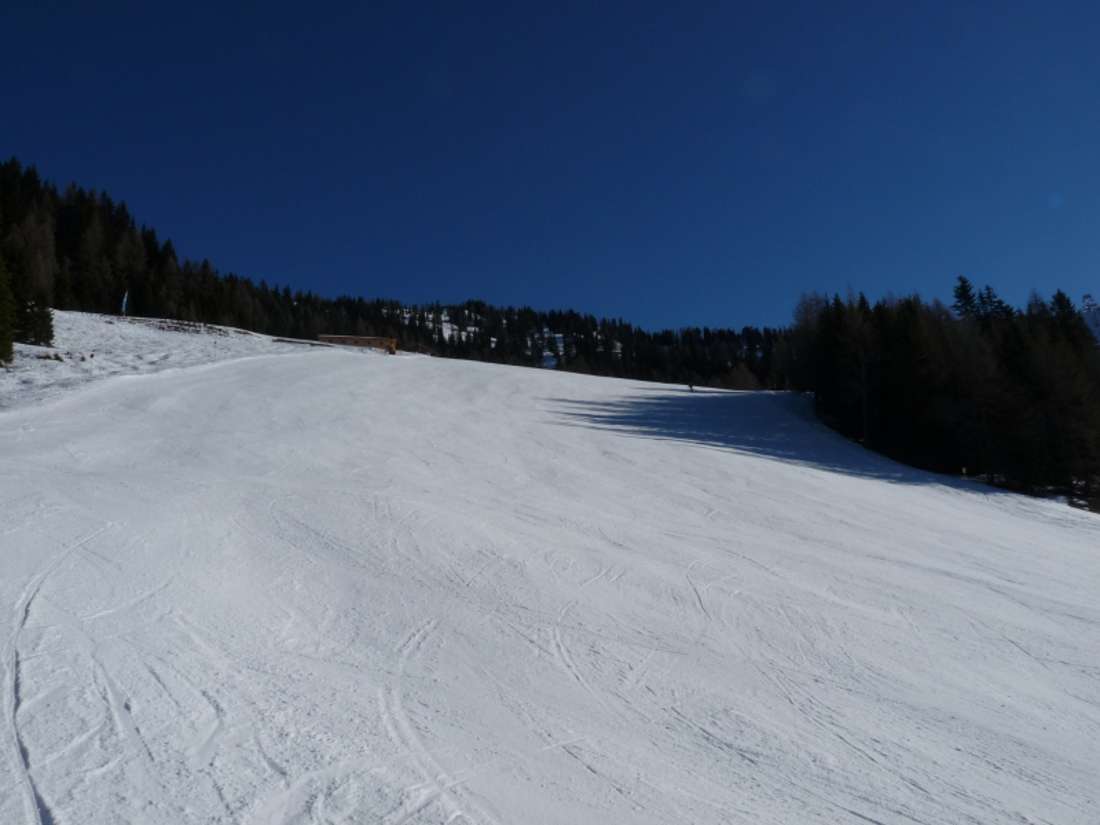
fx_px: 858
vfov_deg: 51.4
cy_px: 412
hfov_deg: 65.3
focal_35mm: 27
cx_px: 550
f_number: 6.3
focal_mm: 4.8
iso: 100
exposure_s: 1/1000
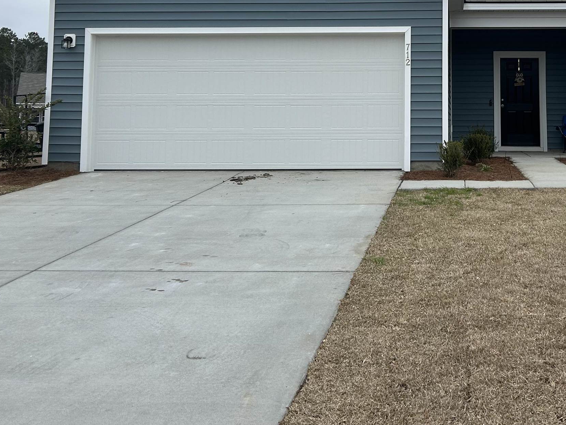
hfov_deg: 38.5
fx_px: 785
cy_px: 47
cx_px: 431
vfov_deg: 29.1
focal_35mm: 48
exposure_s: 1/3571
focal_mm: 5.7
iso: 50
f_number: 1.5
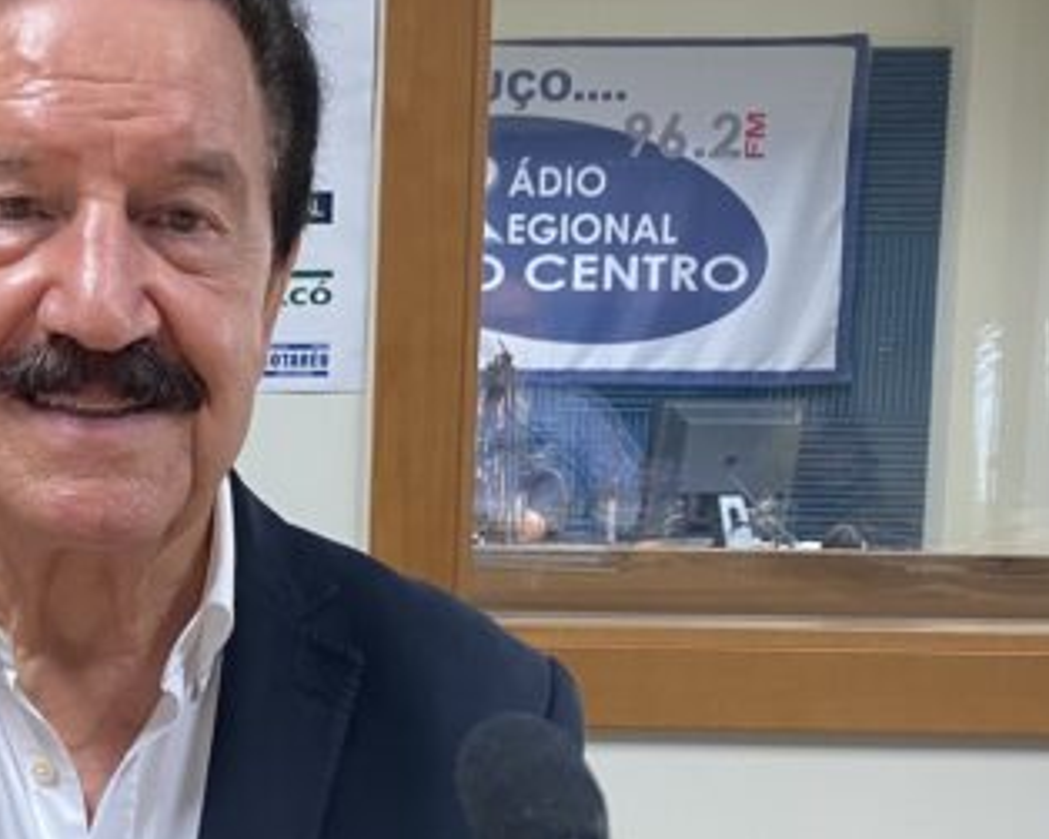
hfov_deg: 29.1
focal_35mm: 62
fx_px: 1924
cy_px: 665
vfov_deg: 24.2
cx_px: 77
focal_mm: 4.25
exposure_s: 1/50
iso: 250
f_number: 1.8
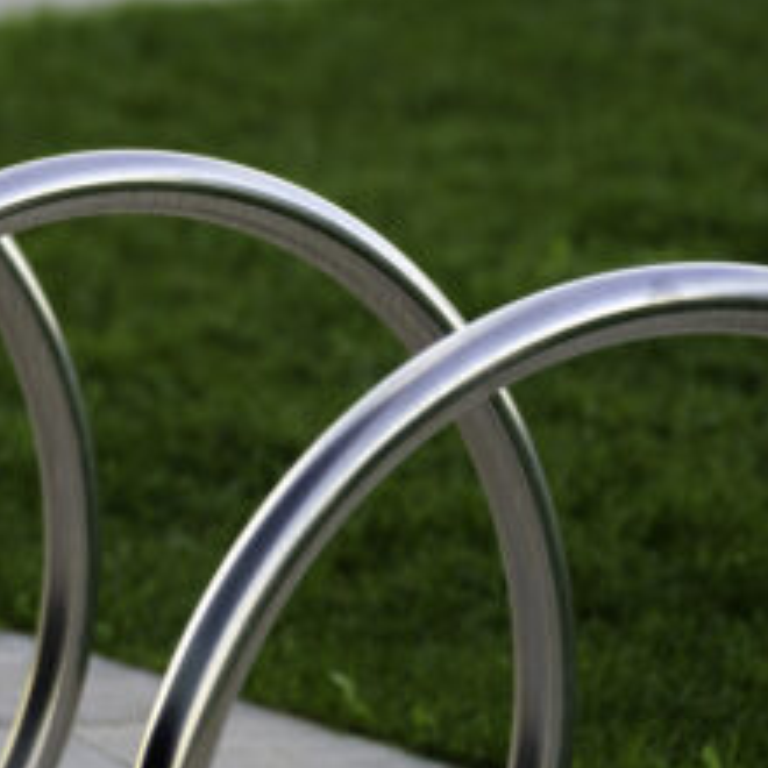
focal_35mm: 314
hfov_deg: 5.6
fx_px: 7882
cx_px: -98
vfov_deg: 5.6
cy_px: 328
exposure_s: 1/320
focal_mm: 106
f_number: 2.8
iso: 100
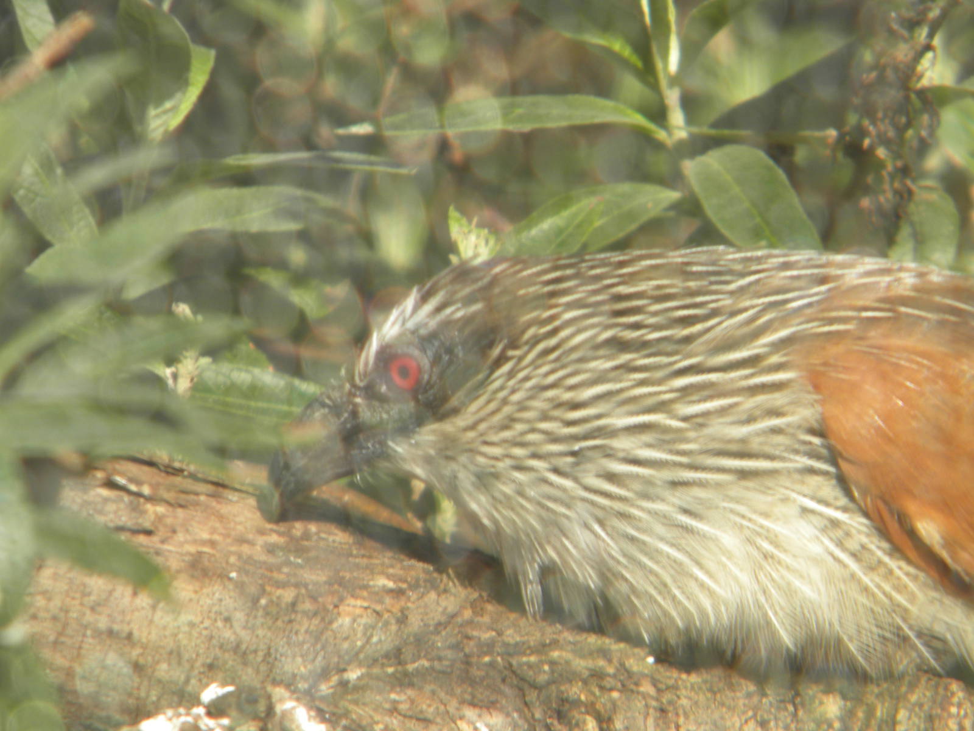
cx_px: 487
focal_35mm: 414
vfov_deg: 3.6
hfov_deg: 4.8
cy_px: 366
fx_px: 11649
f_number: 5.4
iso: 83
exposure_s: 1/255
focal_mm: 75
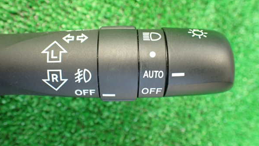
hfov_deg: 59.5
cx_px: 129
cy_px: 66
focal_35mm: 33
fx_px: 227
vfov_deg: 35.6
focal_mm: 5.4
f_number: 2.3
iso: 800
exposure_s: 1/80
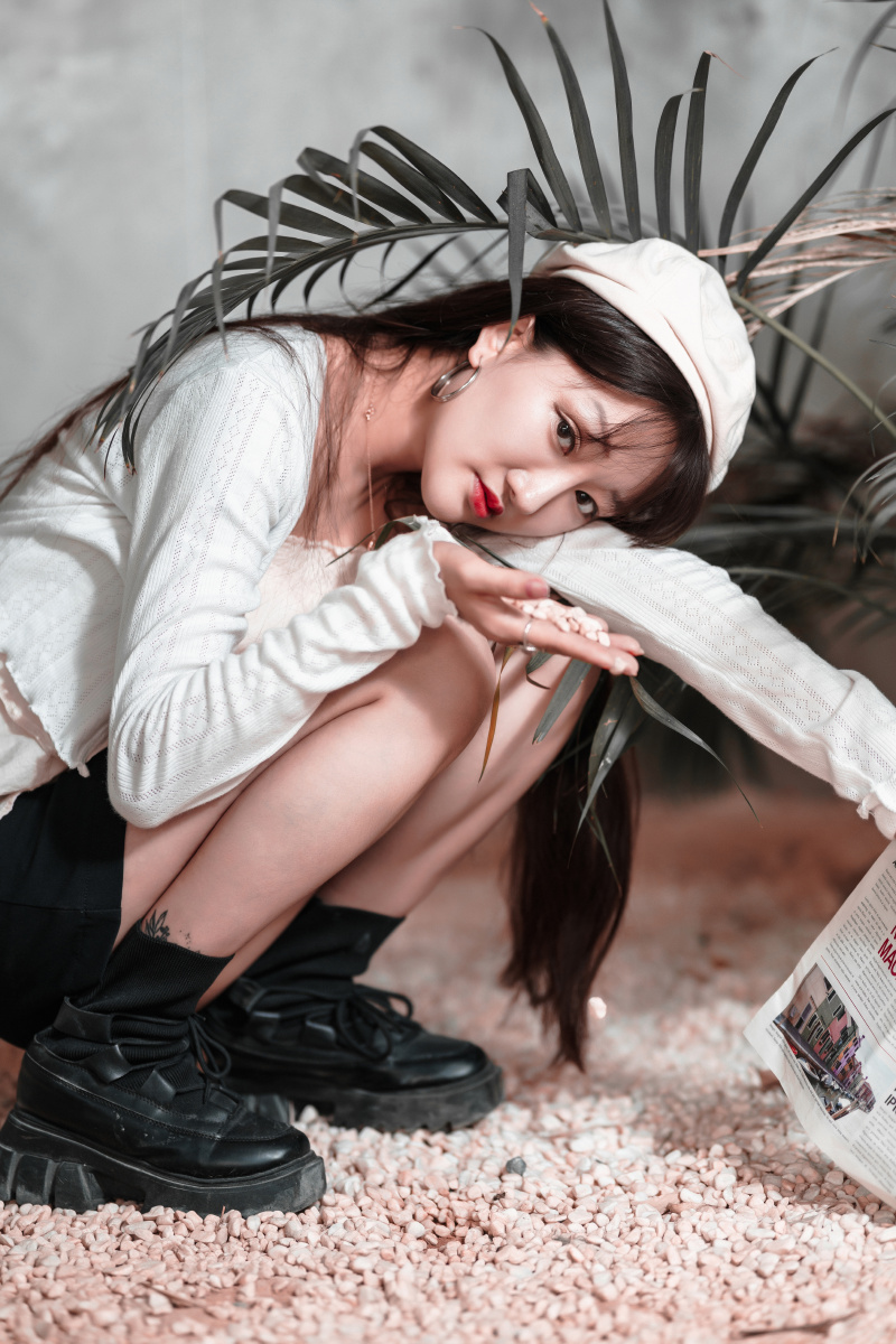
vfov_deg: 23.9
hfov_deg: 16.1
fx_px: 3173
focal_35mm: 85
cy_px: 672
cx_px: 448
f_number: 1.8
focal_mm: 85
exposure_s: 1/160
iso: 100
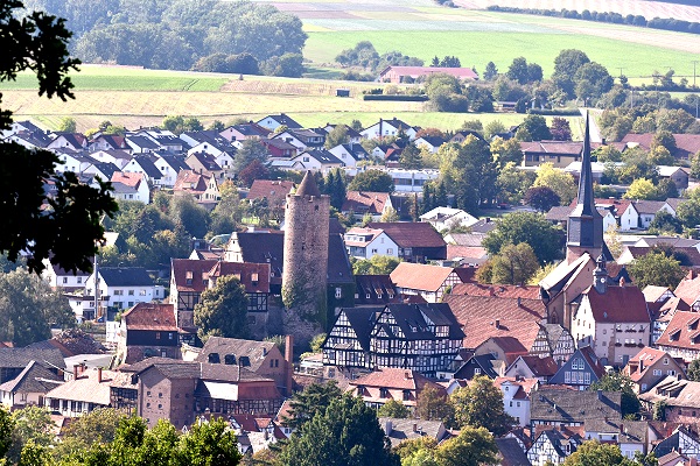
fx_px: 5833
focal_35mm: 300
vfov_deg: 4.6
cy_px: 233
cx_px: 350
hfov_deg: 6.9
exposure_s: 1/500
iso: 400
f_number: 11
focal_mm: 200
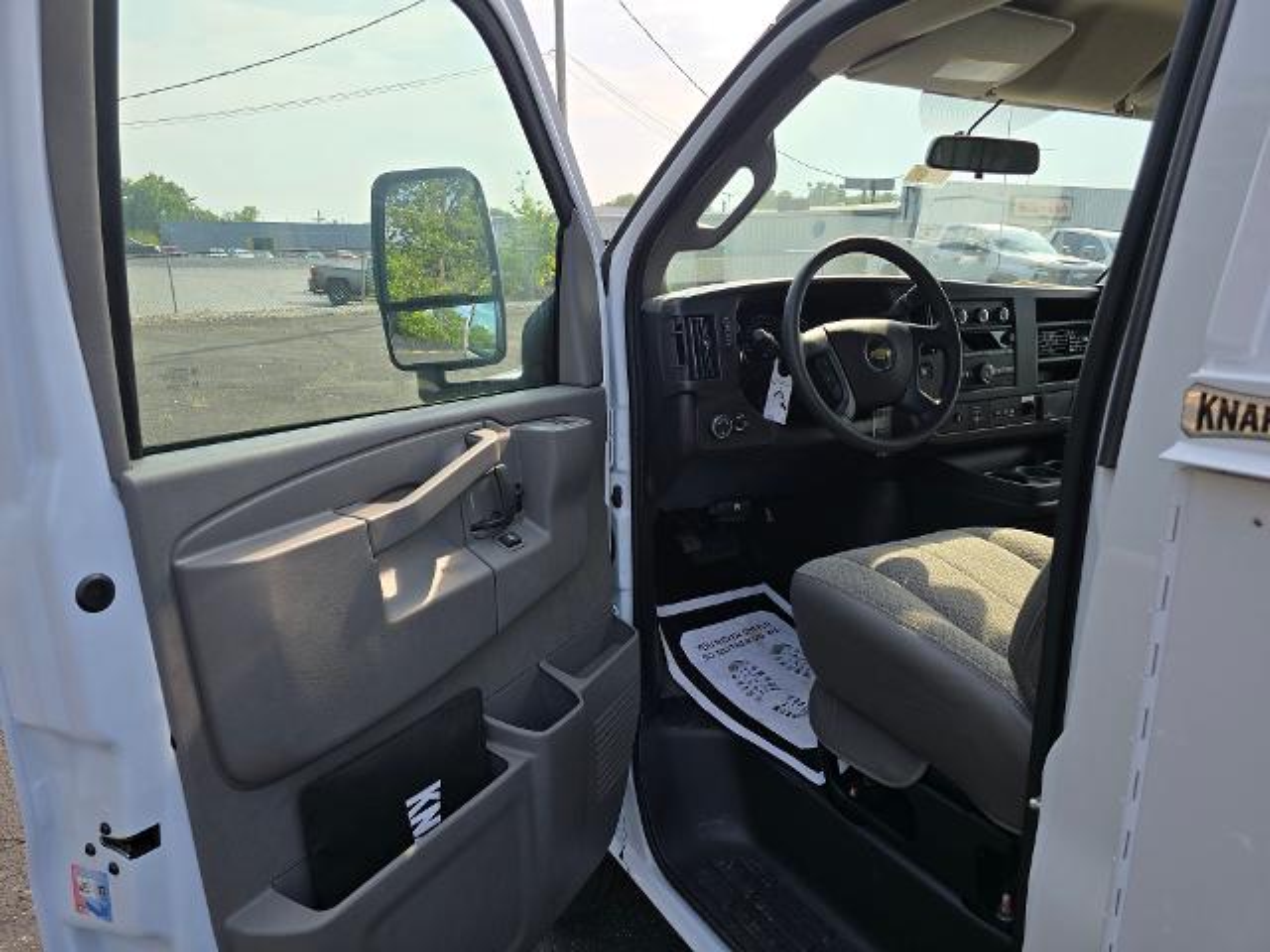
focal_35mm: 23
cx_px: 635
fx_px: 844
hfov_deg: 73.9
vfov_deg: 58.9
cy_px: 476
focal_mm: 6.3
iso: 12
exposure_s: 1/655
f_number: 1.7
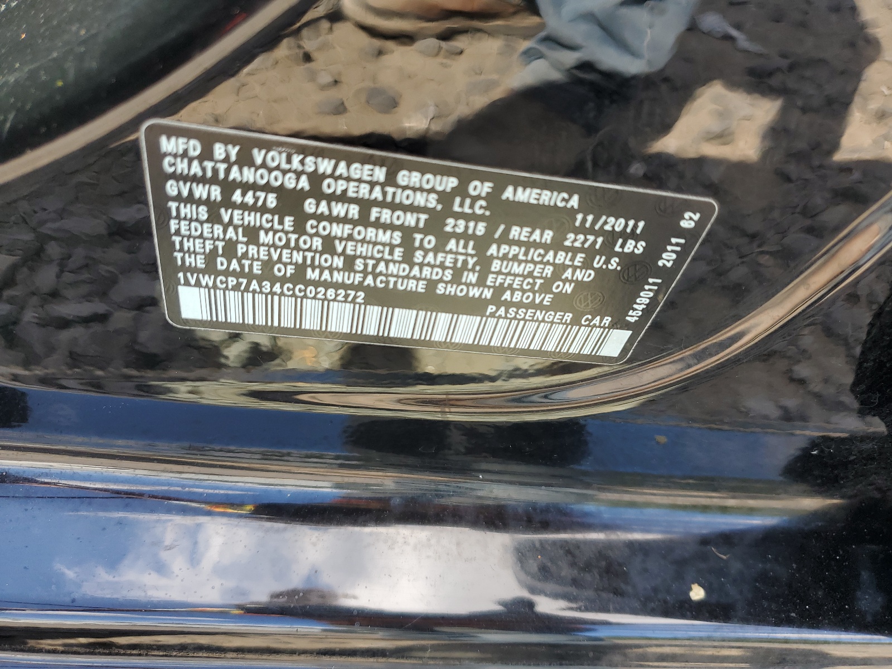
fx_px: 670
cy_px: 334
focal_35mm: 26
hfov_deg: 67.3
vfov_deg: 53.1
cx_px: 446
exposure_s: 1/227
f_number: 1.5
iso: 50
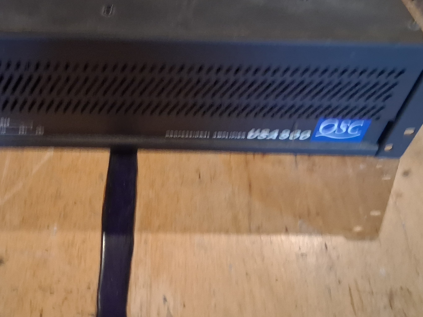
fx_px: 477
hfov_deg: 46.8
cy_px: 113
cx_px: 130
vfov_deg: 36.5
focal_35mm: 39
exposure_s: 1/20
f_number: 1.8
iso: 1000
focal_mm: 3.98
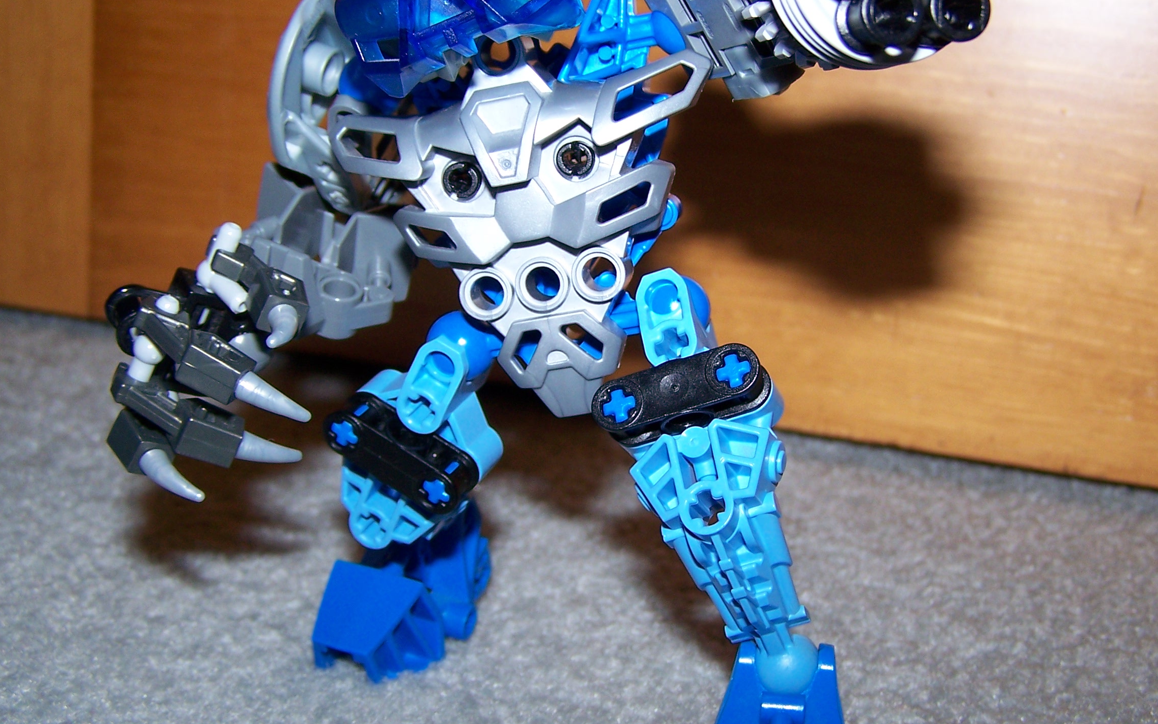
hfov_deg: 40.3
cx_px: 639
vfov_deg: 25.8
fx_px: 1578
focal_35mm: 50
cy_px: 336
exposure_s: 1/60
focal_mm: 6.3
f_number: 2.8
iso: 80
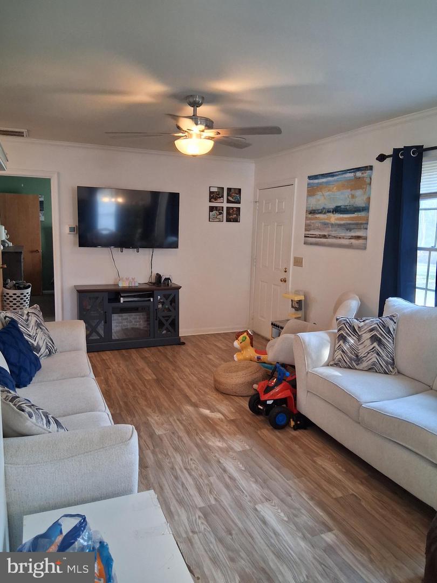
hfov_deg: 53.1
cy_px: 292
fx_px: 438
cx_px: 218
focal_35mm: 26
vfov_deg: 67.3
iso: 320
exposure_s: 1/50
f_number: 1.8
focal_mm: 3.98
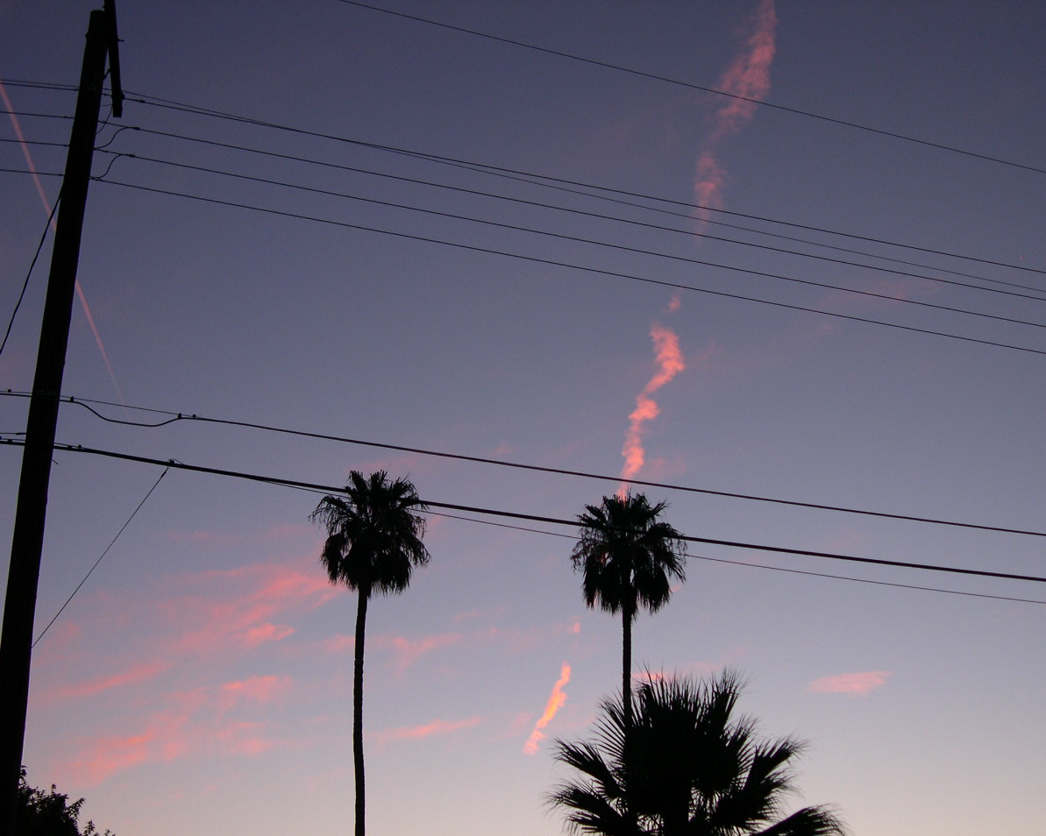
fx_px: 1362
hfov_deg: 42.0
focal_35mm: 44
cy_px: 420
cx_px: 500
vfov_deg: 34.1
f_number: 2.9
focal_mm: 9
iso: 100
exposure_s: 1/43.3
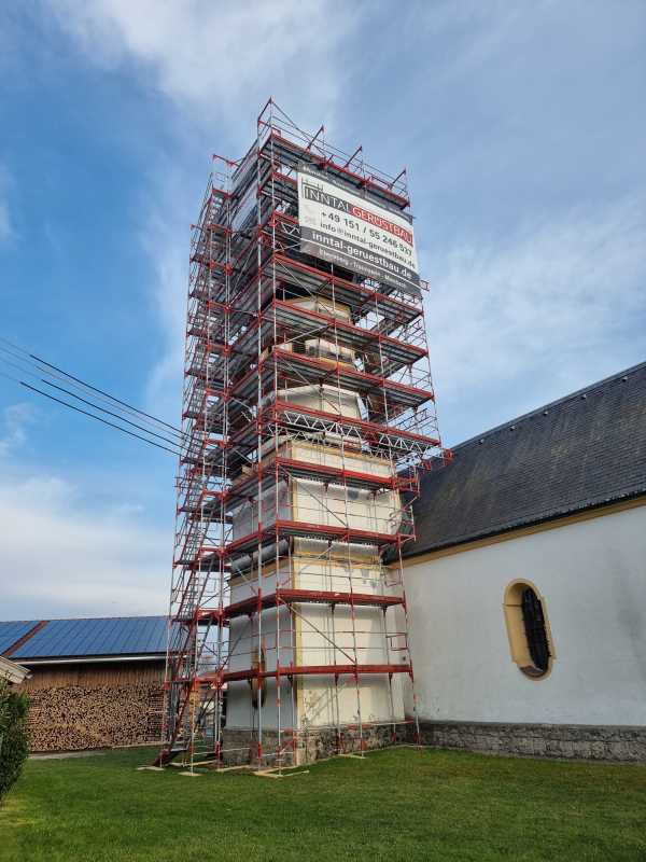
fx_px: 597
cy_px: 431
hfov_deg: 56.8
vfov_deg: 71.6
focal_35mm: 24
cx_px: 323
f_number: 1.8
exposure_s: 1/524
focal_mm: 6.7
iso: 50
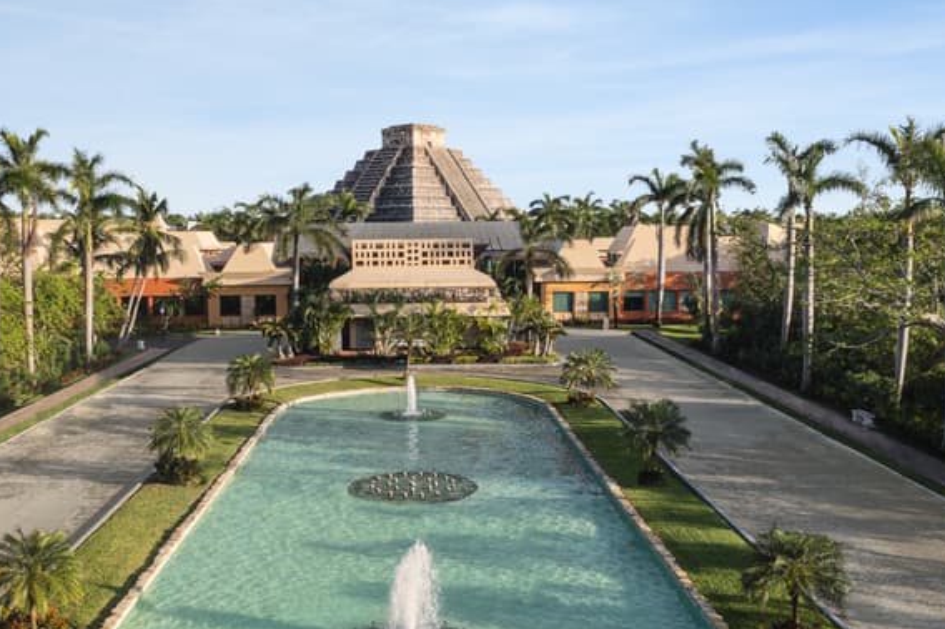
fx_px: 971
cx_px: 422
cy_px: 305
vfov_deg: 35.9
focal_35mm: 37
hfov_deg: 51.8
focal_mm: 10.26
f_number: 3.2
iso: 100
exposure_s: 1/320
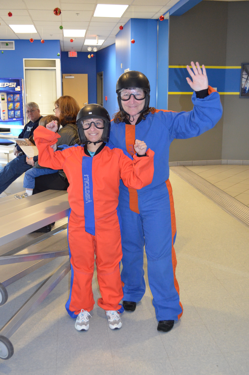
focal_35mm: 39
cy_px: 188
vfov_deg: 49.6
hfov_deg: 34.1
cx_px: 124
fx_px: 406
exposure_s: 1/60
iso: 2200
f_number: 4.2
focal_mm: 26
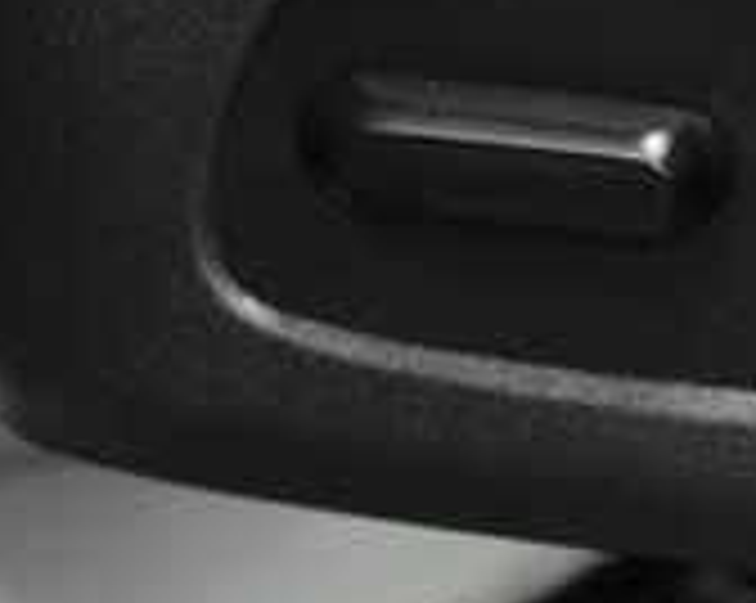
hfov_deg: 5.1
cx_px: 963
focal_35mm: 376
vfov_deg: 4.1
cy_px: 34
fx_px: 8403
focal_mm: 70
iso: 3200
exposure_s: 1/60
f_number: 4.5
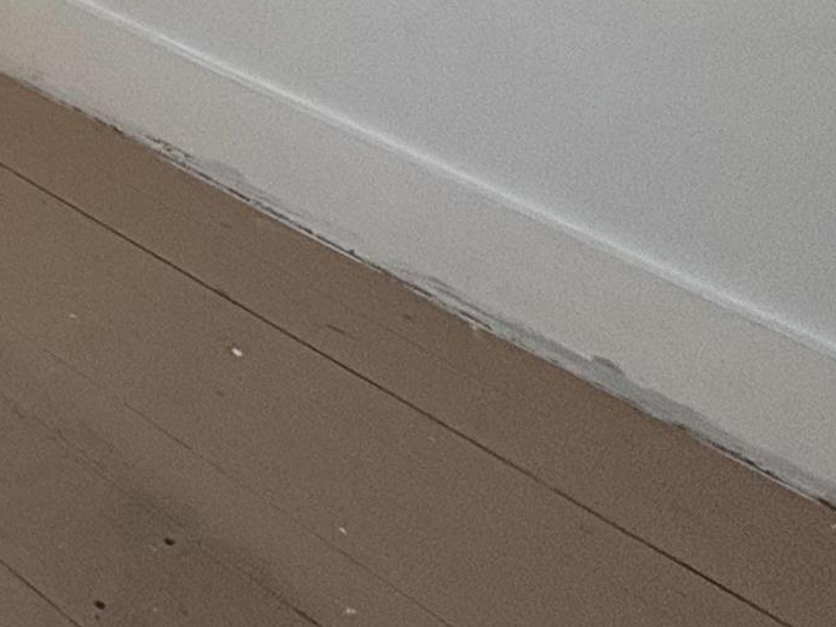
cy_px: -561
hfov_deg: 22.6
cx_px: -542
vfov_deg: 17.7
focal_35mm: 63
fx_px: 1521
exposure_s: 1/120
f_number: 2.2
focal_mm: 2.22
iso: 200
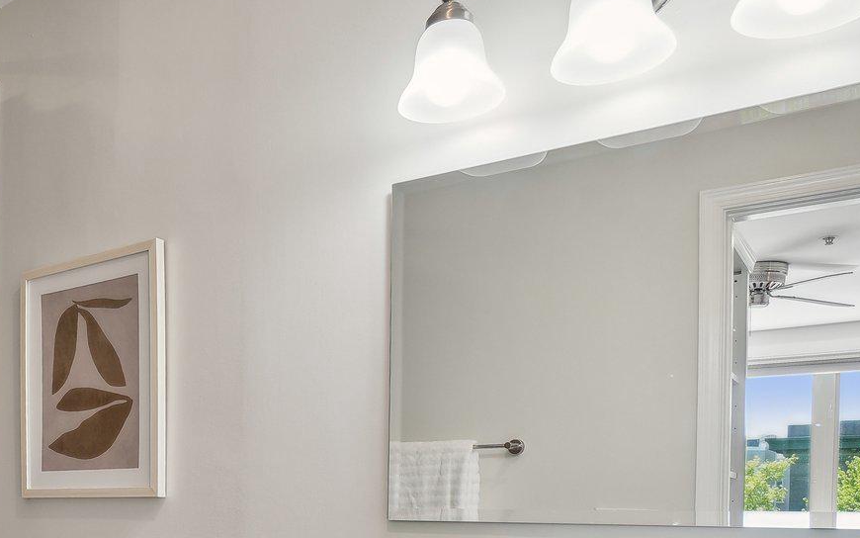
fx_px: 844
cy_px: 517
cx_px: 144
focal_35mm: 36
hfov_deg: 50.0
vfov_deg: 32.9
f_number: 7.1
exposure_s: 1/6
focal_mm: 10
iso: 100
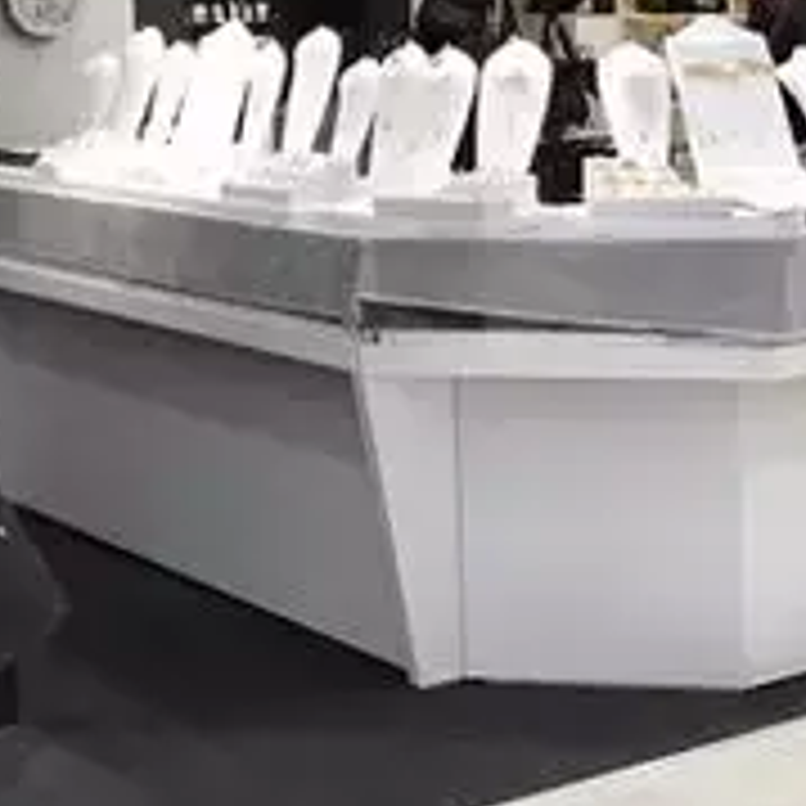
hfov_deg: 20.8
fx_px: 2186
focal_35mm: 83
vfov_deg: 20.5
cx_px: 306
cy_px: 81
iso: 25
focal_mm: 3.99
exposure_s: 1/40
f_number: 1.8
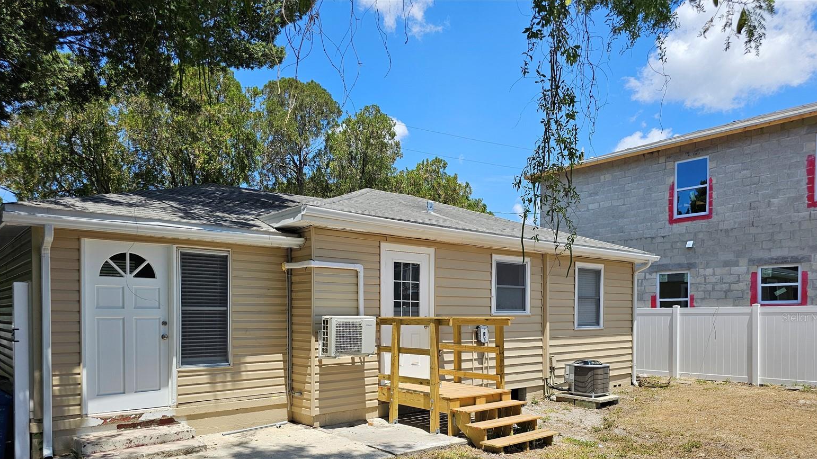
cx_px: 408
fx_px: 563
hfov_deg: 71.9
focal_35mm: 26
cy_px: 317
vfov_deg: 43.6
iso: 20
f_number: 1.7
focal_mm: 6.3
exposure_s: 1/1151
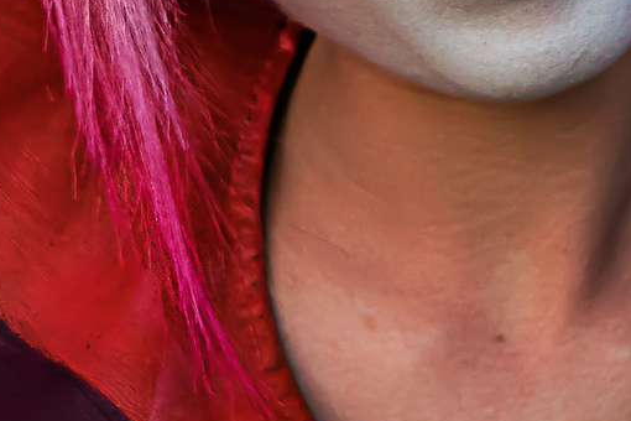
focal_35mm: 635
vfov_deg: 2.2
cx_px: 41
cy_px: -135
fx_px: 11129
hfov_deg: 3.2
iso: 400
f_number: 2.8
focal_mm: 90
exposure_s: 1/200
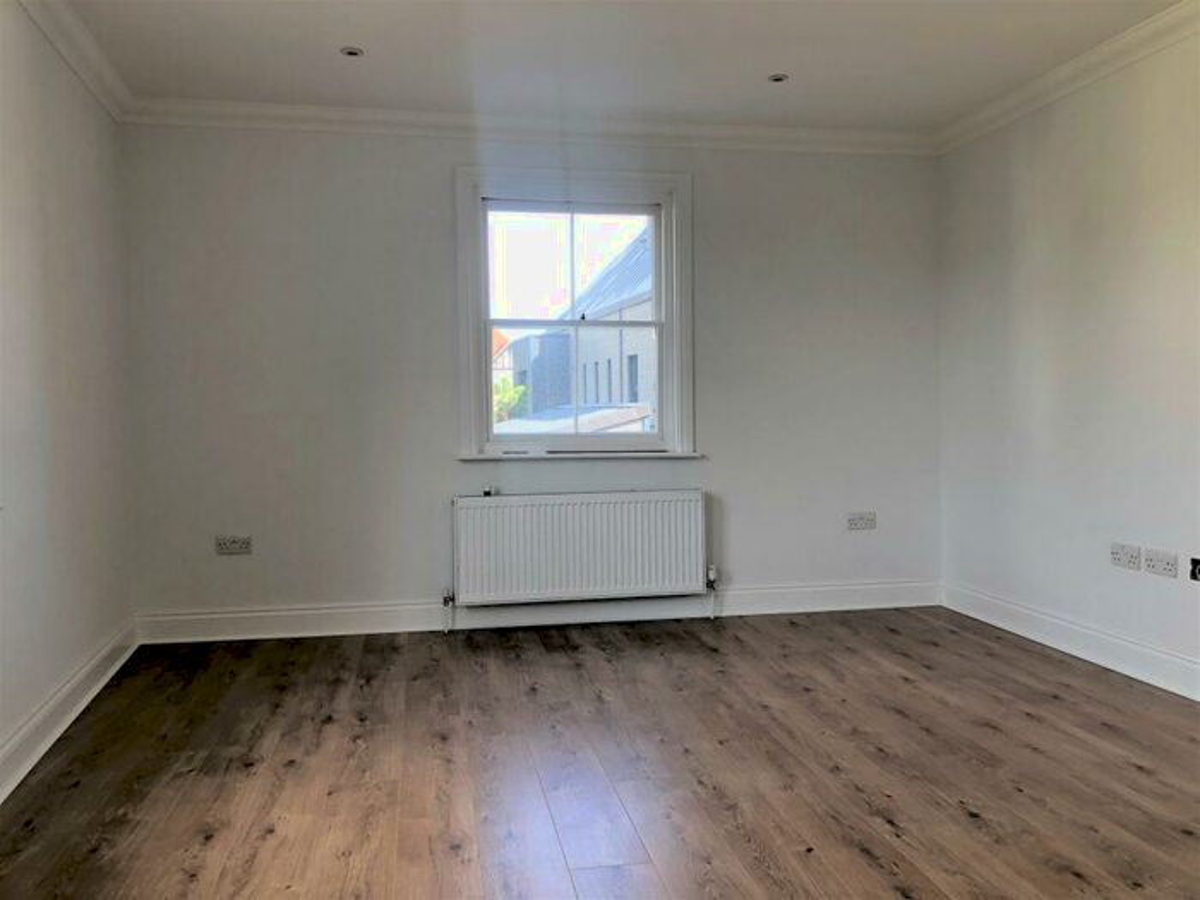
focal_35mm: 28
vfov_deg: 49.7
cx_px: 600
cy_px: 450
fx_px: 971
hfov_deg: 63.4
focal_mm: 3.99
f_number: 1.8
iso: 32
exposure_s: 1/120
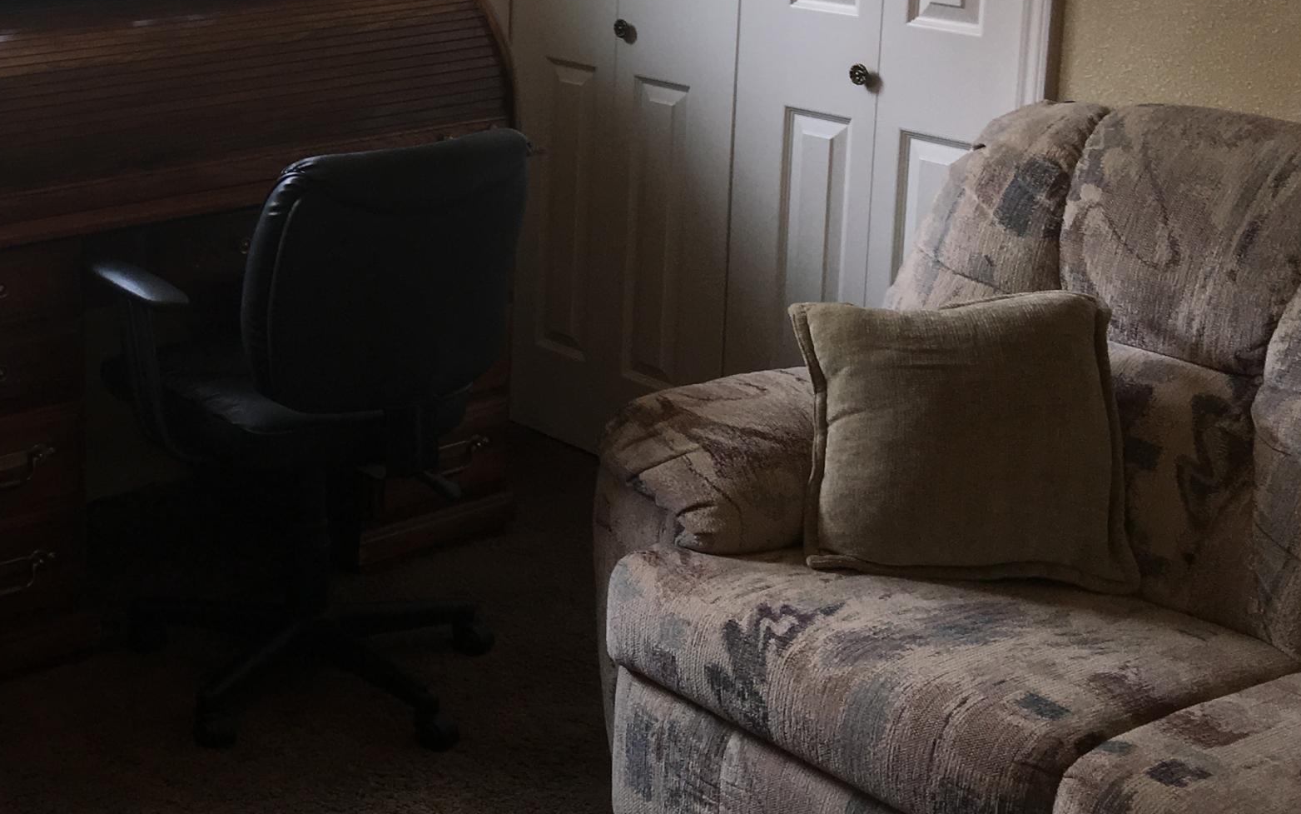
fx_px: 2092
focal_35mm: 59
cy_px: 125
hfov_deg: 32.7
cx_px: 110
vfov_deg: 21.6
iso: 32
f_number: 2.2
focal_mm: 4.15
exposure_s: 1/60
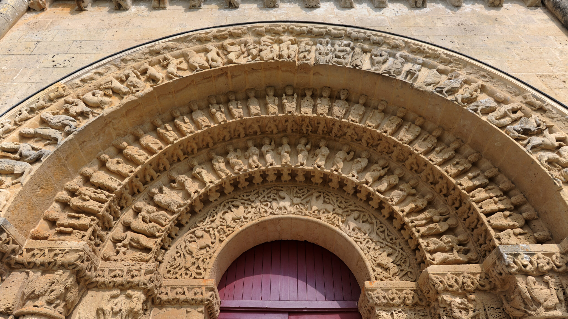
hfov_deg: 71.9
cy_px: 158
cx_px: 282
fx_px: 392
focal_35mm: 26
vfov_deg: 44.4
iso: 200
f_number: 6.3
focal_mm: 24
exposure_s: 1/800
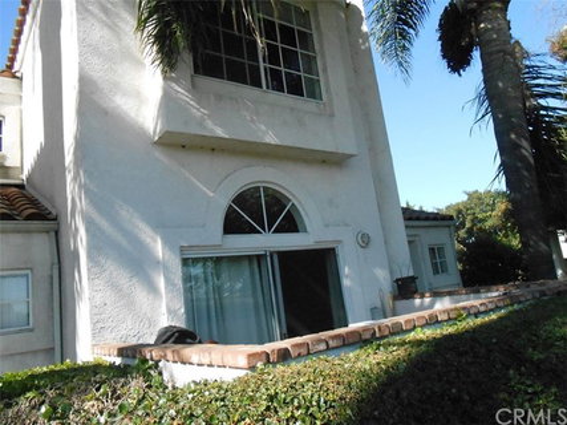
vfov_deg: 53.0
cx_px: 284
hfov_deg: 67.3
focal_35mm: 26
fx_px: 426
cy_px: 212
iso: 800
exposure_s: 1/320
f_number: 11.5
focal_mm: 4.6
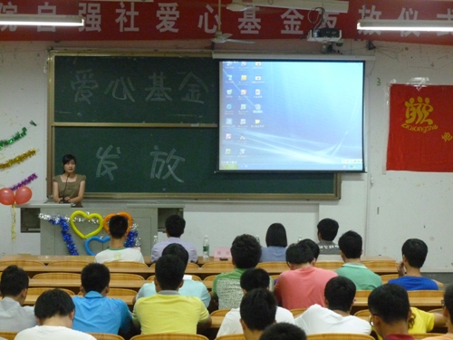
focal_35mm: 75
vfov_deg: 19.6
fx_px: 981
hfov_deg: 26.0
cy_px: 170
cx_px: 226
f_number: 4.4
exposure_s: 1/25
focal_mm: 13.3
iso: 800
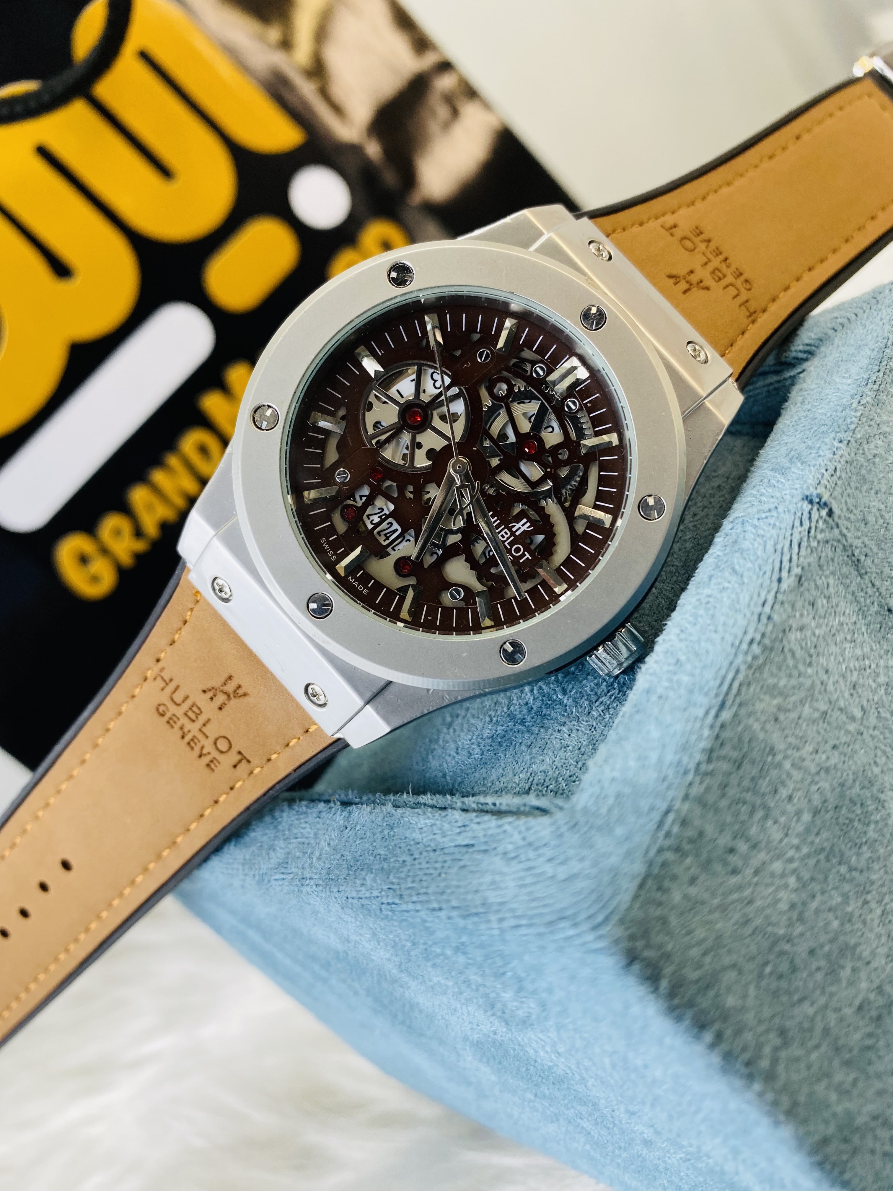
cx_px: 446
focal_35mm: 25
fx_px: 860
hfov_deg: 54.9
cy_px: 596
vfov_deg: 69.4
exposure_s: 1/100
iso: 100
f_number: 1.8
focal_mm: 4.25
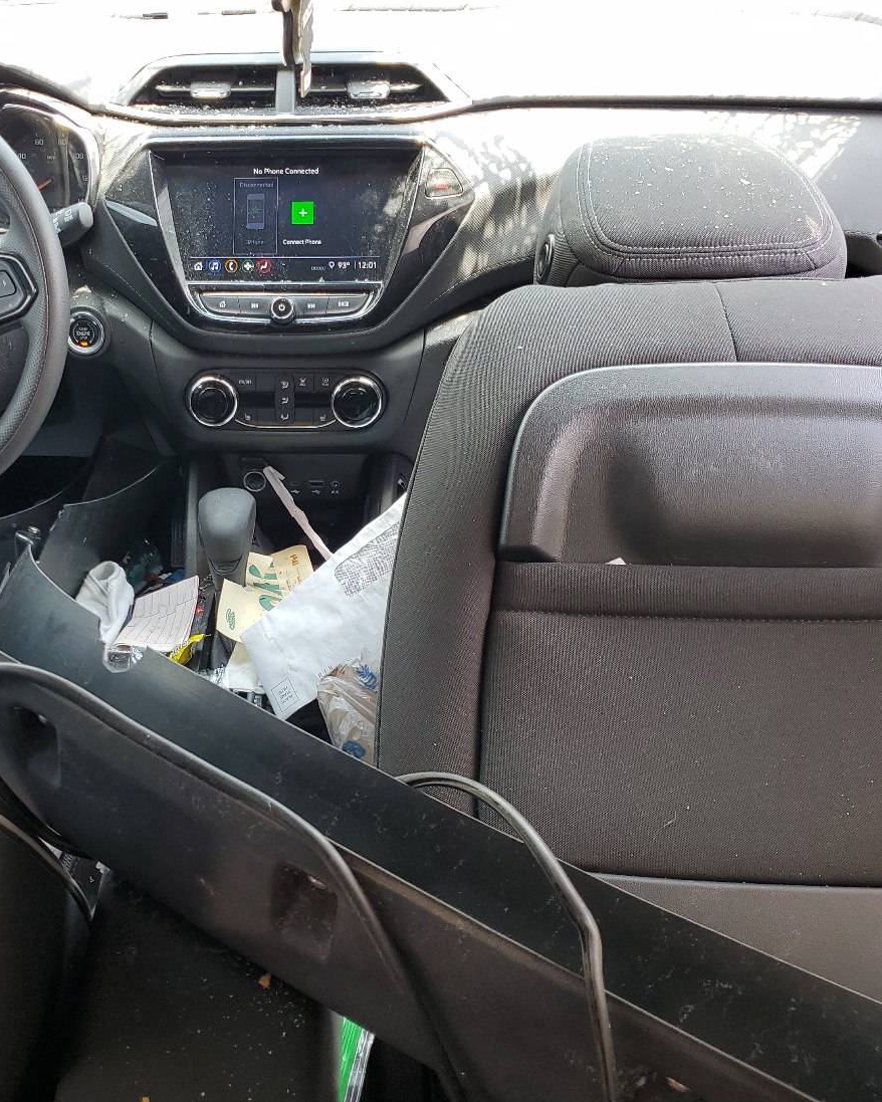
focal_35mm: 37
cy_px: 570
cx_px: 263
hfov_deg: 39.4
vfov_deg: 49.1
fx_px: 1207
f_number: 1.5
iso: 52
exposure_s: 1/120
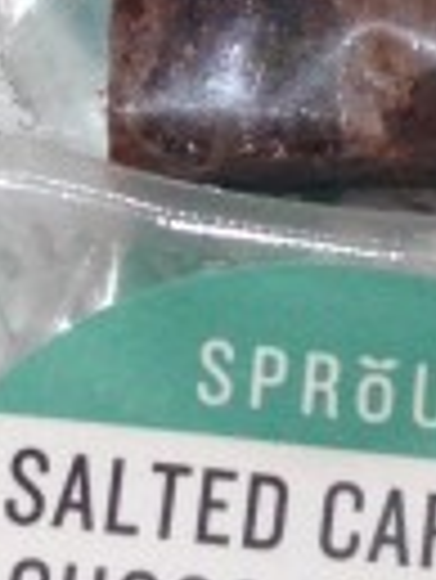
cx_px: 629
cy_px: -778
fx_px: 4376
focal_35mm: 261
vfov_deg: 7.2
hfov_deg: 5.7
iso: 80
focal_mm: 4.12
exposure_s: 1/120
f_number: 2.4
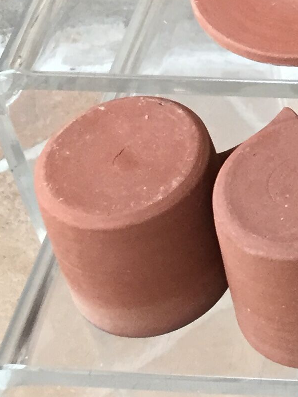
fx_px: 1365
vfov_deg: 15.9
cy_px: -78
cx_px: 569
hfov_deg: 11.4
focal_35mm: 119
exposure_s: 1/33
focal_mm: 4.15
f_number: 2.2
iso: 64
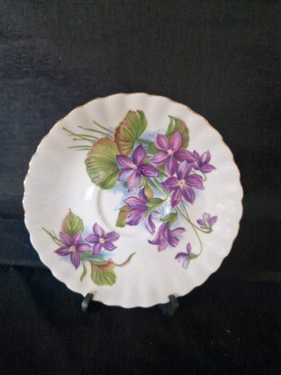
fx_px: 249
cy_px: 188
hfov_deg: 58.9
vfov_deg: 73.9
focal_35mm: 23
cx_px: 140
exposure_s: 1/100
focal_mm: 5.4
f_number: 1.8
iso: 50
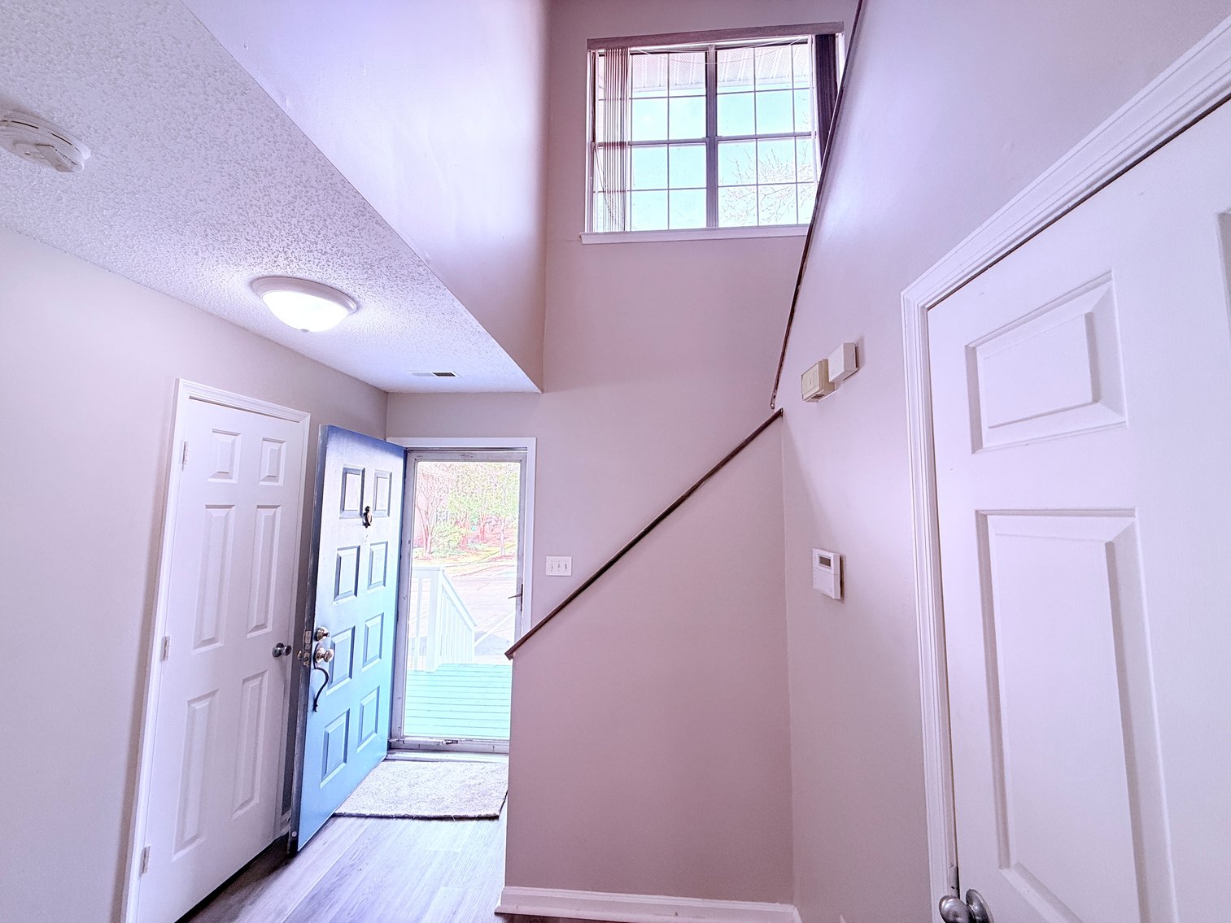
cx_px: 616
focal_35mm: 14
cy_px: 462
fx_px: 498
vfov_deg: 85.7
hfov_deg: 102.1
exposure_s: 1/120
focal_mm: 2.22
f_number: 2.2
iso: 125
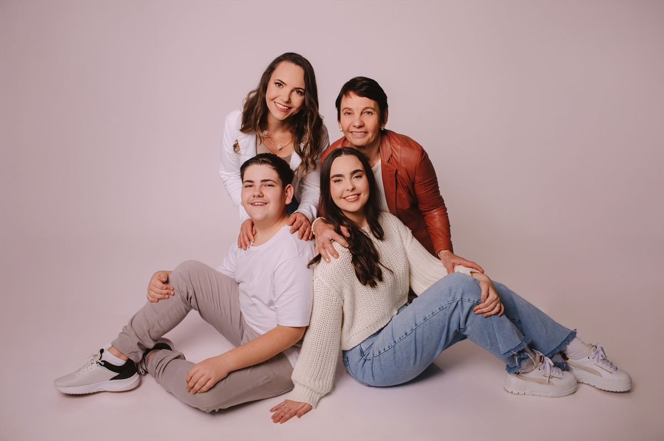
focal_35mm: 35
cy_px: 220
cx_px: 332
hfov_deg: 54.5
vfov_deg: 37.8
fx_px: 645
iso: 100
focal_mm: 35
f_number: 4.5
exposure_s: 1/100
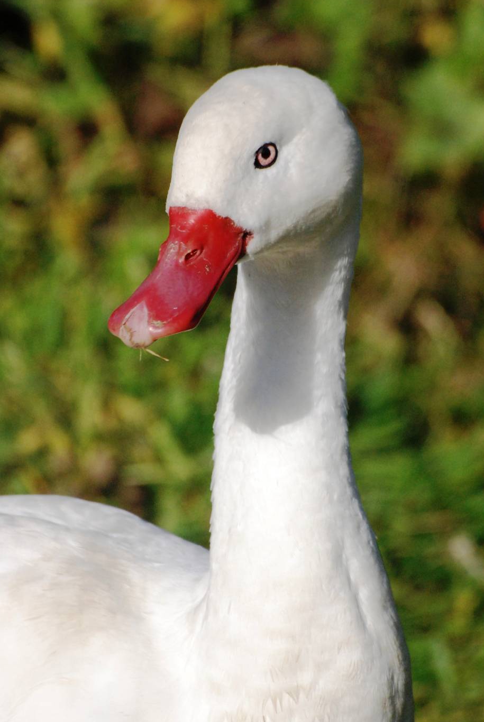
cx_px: 258
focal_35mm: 527
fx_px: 10592
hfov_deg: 2.6
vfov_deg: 3.9
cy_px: 359
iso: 1000
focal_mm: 300
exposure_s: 1/4000
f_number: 8
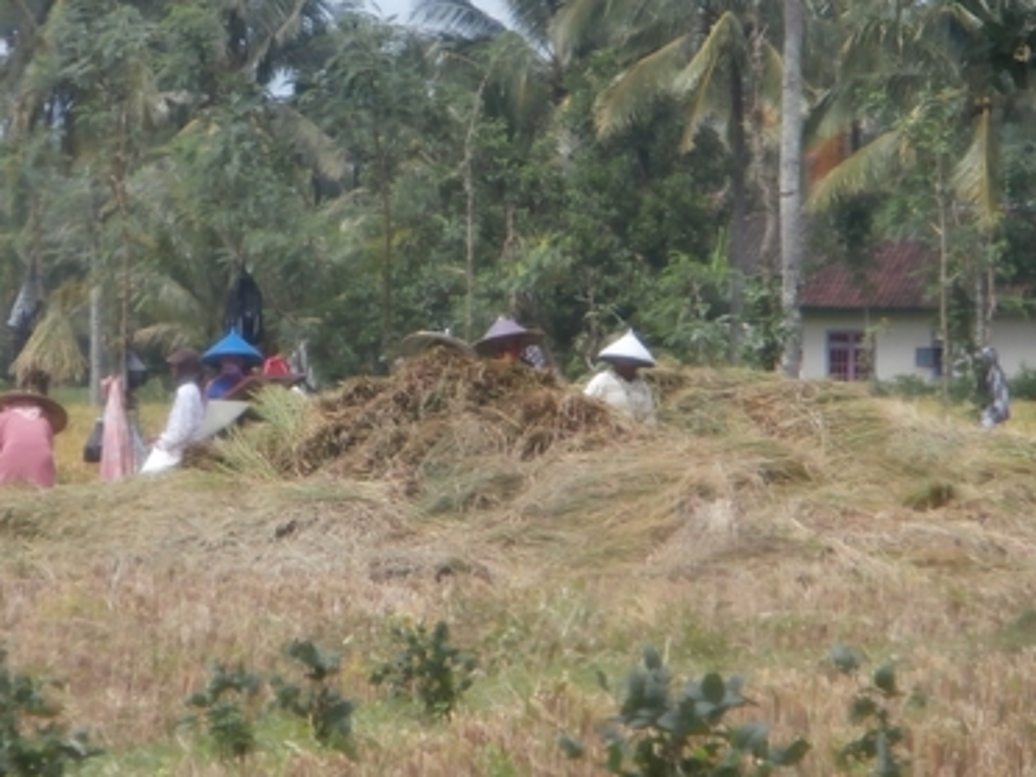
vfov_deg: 3.8
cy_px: 295
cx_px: 356
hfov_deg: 5.1
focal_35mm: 387
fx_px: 11582
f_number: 5.8
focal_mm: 42
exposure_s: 1/200
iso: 125
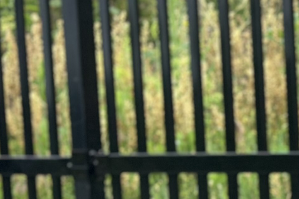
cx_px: 511
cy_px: 469
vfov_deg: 6.2
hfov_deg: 9.3
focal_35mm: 212
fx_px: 1761
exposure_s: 1/506
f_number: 1.78
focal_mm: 6.86
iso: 80
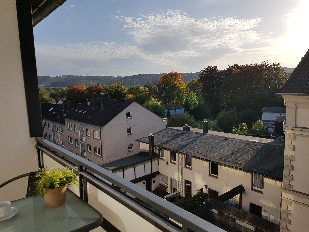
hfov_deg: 67.3
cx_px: 154
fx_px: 232
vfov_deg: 53.1
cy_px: 116
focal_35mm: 26
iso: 50
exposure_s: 1/3904
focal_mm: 4.2
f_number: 1.7
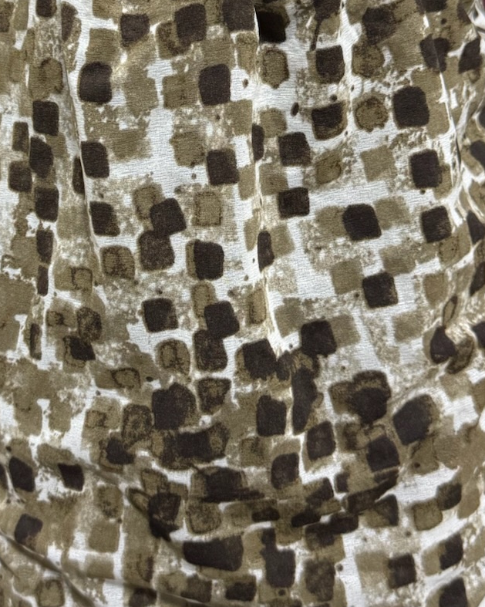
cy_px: 157
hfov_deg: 24.8
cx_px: 143
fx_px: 1095
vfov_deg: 30.5
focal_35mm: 61
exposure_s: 1/60
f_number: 1.78
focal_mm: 6.76
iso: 500
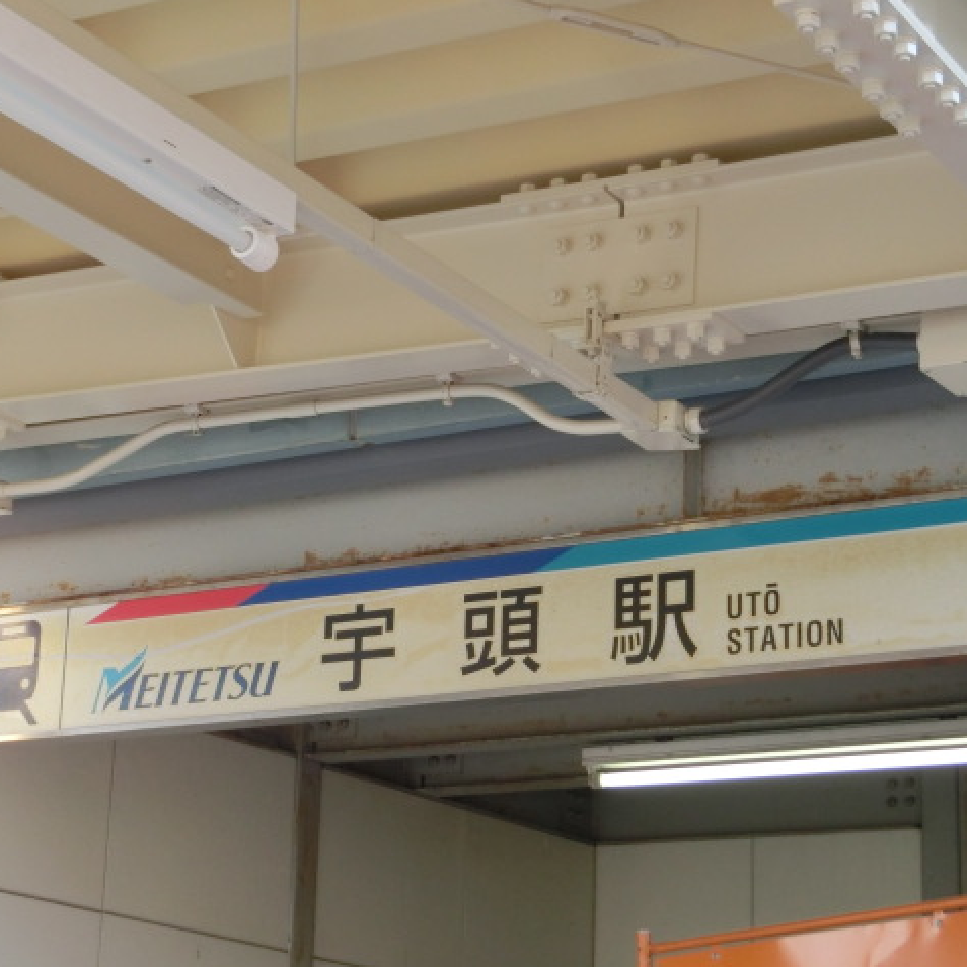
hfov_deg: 20.9
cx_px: 472
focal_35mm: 83
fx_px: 2623
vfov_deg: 20.9
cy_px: 482
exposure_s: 1/125
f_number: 5.2
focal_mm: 12.4
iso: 320
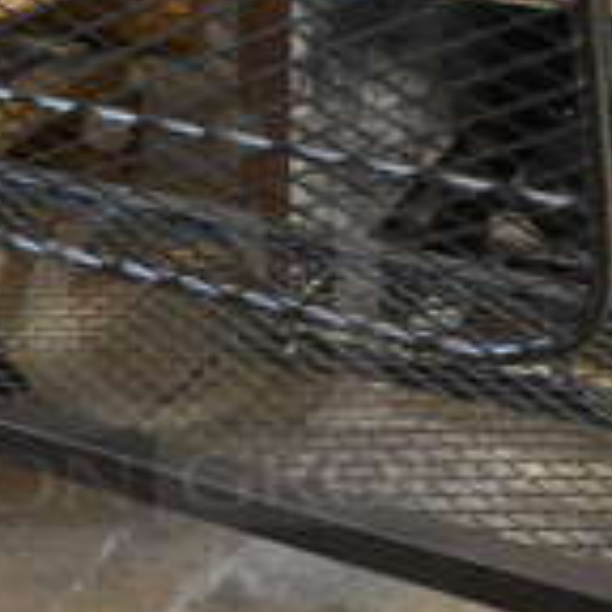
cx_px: 106
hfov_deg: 17.7
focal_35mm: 97
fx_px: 1940
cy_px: 302
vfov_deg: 17.9
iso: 6400
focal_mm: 18
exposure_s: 1/125
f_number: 3.5
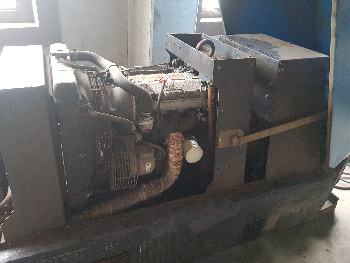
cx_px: 175
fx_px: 263
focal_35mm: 26
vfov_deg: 53.1
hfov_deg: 67.3
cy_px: 132
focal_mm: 4.2
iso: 200
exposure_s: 1/18
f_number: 1.7
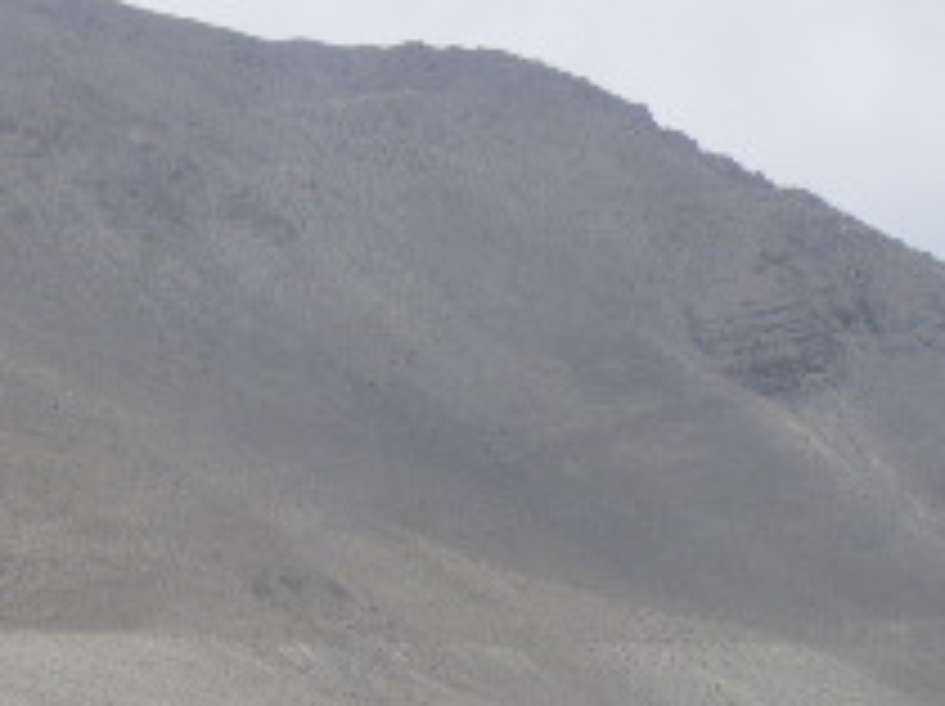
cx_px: 164
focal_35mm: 114
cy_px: 1183
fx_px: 3109
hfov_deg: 17.1
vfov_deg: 12.1
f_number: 4.2
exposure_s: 1/400
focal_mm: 5
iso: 50
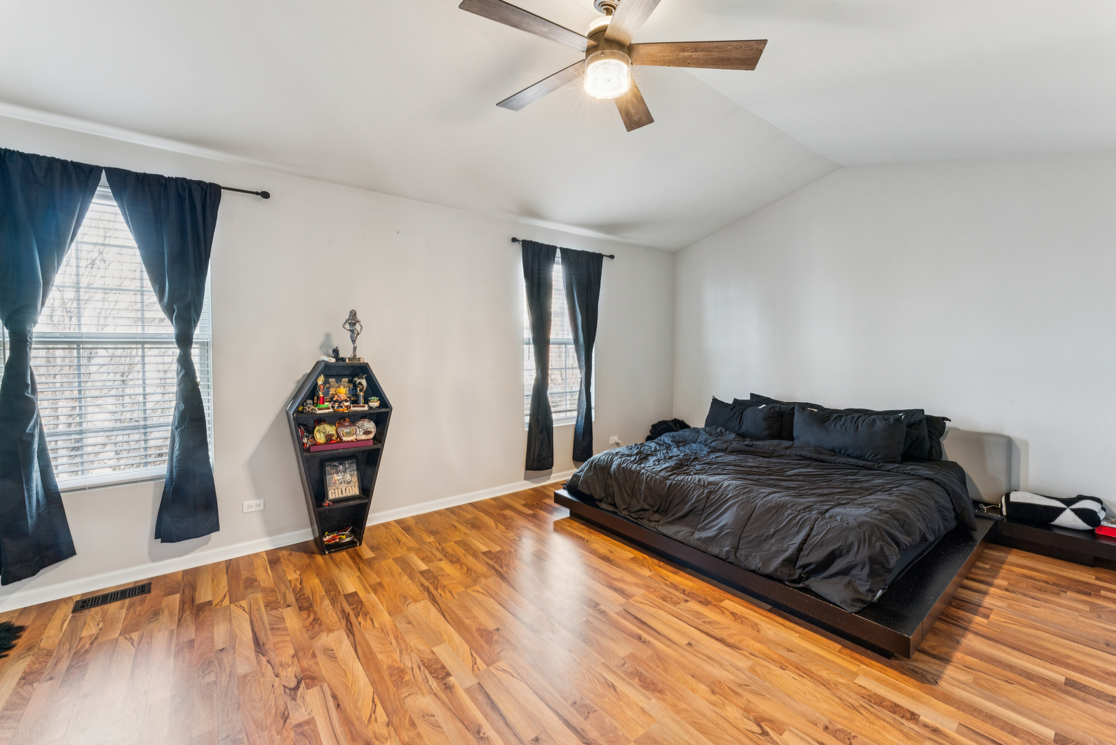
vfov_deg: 81.2
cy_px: 372
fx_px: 434
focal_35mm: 14
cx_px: 558
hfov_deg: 104.2
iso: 400
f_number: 13
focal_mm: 14
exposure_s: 1/1.67
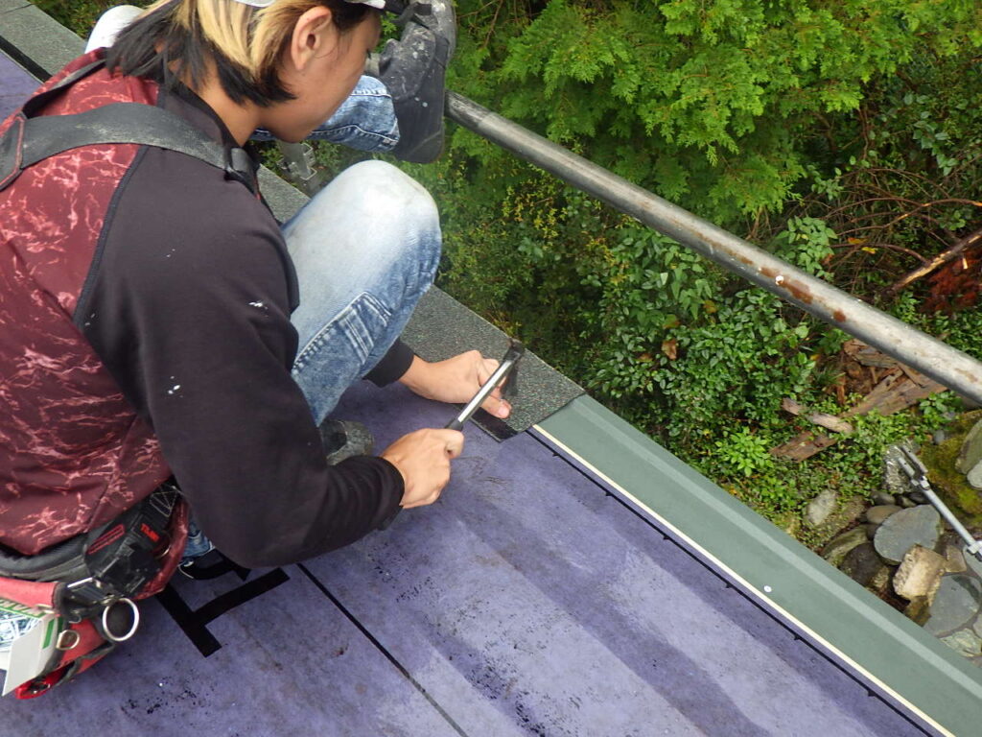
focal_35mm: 34
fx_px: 965
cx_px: 491
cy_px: 368
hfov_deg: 54.0
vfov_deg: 41.8
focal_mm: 6.1
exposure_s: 1/80
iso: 125
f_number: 3.8
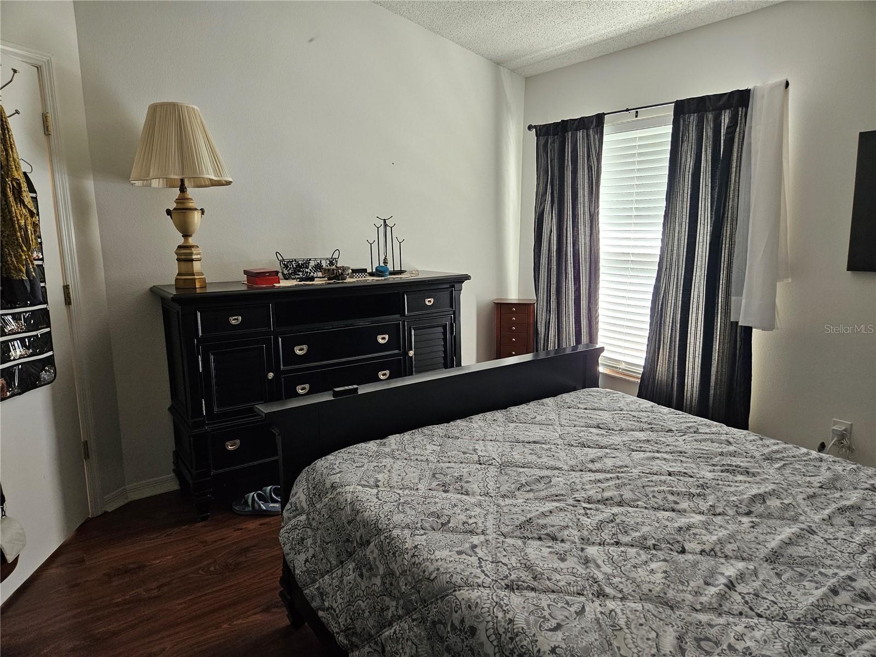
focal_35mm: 23
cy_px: 328
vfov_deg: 58.9
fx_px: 582
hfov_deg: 73.9
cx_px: 438
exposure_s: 1/120
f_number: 1.8
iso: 400
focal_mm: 5.4
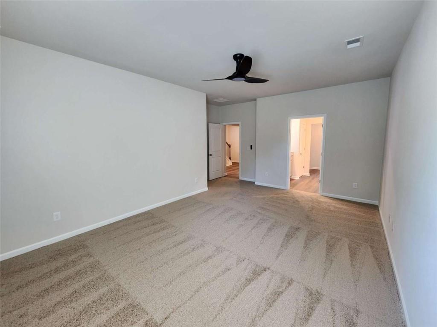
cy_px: 164
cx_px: 218
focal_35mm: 13
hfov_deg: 106.2
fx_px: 164
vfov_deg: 89.9
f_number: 2.2
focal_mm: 2.2
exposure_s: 1/40
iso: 320
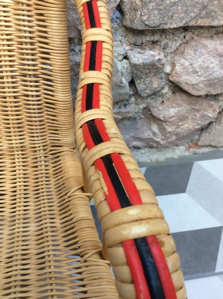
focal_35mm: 32
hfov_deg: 44.1
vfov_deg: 56.9
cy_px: 150
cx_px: 112
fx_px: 276
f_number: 2.4
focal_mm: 3.3
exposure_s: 1/50
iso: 40
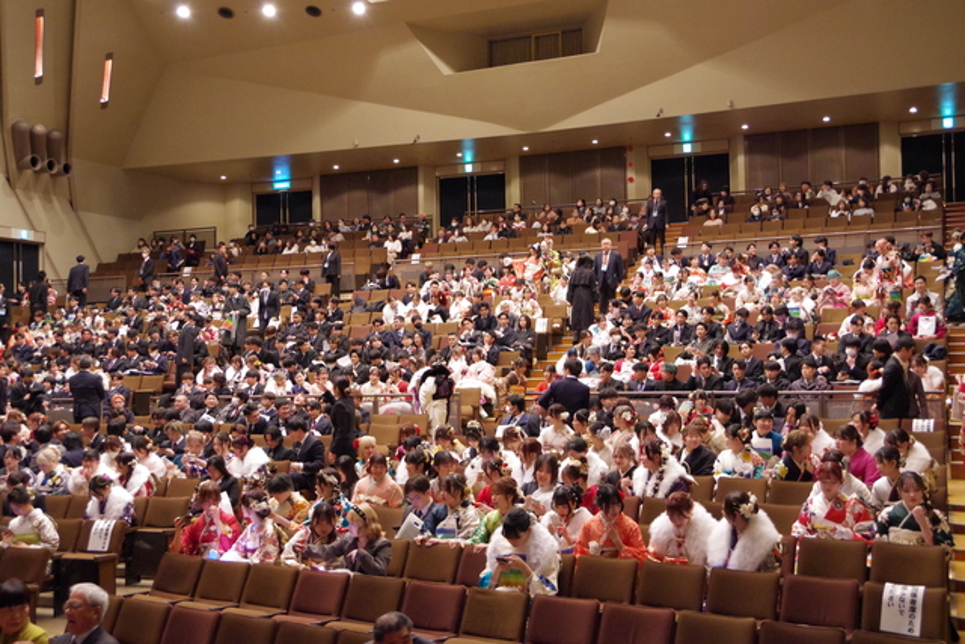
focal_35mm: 42
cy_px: 322
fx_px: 1126
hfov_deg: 46.4
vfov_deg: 31.9
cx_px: 482
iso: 3200
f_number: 5
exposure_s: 1/60
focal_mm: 28
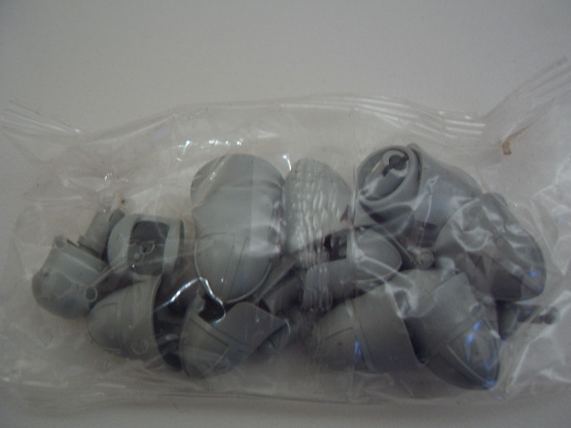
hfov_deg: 58.4
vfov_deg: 45.4
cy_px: 214
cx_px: 286
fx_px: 511
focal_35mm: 31
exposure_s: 1/5
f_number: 2.7
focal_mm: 8.13
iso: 100
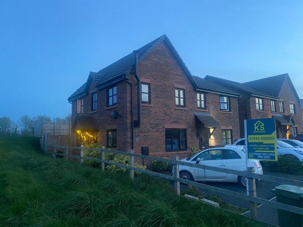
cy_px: 114
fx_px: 228
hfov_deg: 67.3
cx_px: 152
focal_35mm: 26
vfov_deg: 53.1
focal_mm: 4.25
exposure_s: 1/40
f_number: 1.8
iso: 500
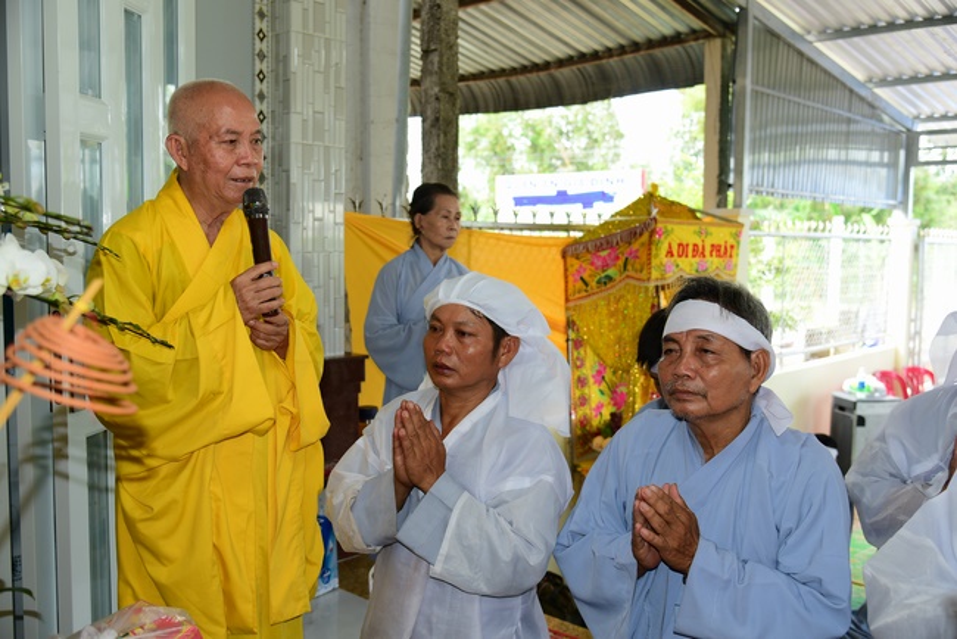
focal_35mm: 34
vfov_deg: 38.9
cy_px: 320
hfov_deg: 55.8
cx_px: 478
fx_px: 904
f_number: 4
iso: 320
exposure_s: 1/200
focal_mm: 34
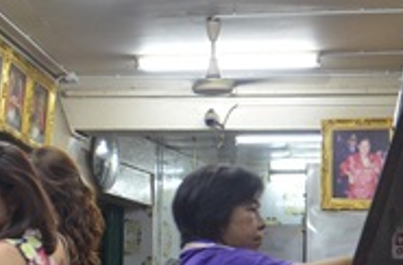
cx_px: -63
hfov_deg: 16.9
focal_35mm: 117
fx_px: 1305
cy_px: 188
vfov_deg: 11.6
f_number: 4.5
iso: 640
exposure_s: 1/30
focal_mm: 24
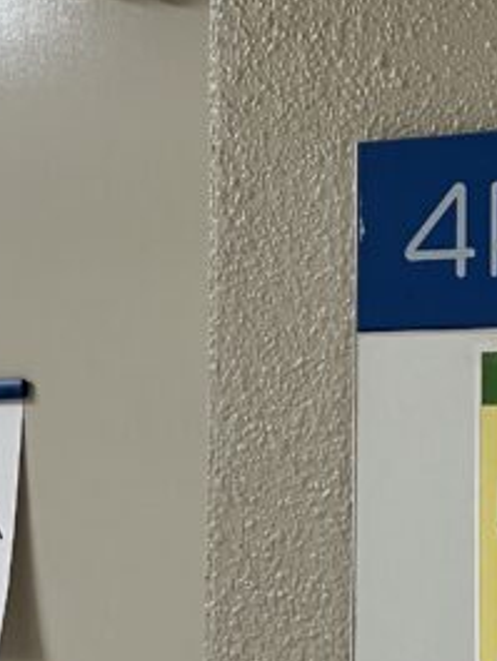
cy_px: 379
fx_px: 2066
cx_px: 360
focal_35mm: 108
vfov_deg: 18.2
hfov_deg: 13.7
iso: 160
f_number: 1.8
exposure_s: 1/50
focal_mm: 3.99
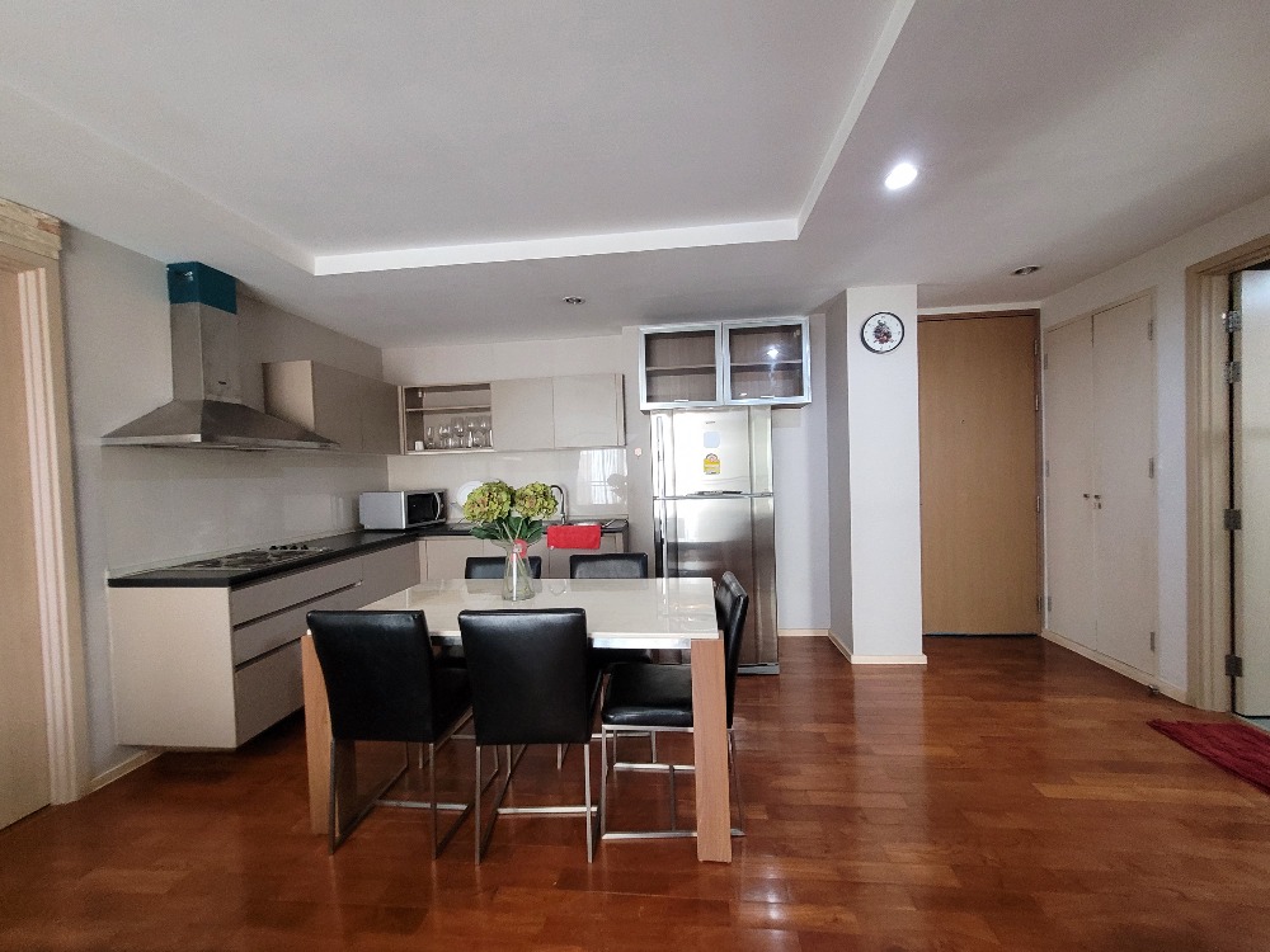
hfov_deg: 106.2
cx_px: 635
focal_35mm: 13
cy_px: 476
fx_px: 477
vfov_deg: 89.9
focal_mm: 1.74
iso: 400
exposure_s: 1/33
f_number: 2.2
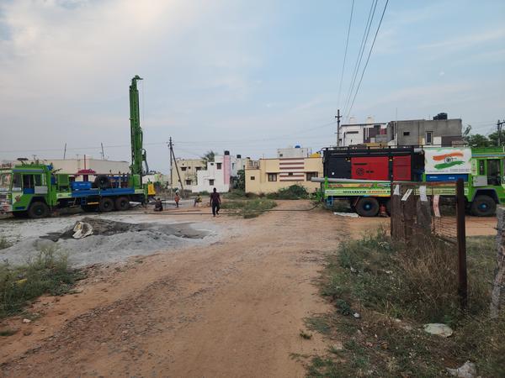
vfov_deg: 58.9
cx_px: 252
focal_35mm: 23
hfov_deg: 73.9
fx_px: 336
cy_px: 189
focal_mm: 6.4
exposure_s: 1/251
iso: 12
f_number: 1.8
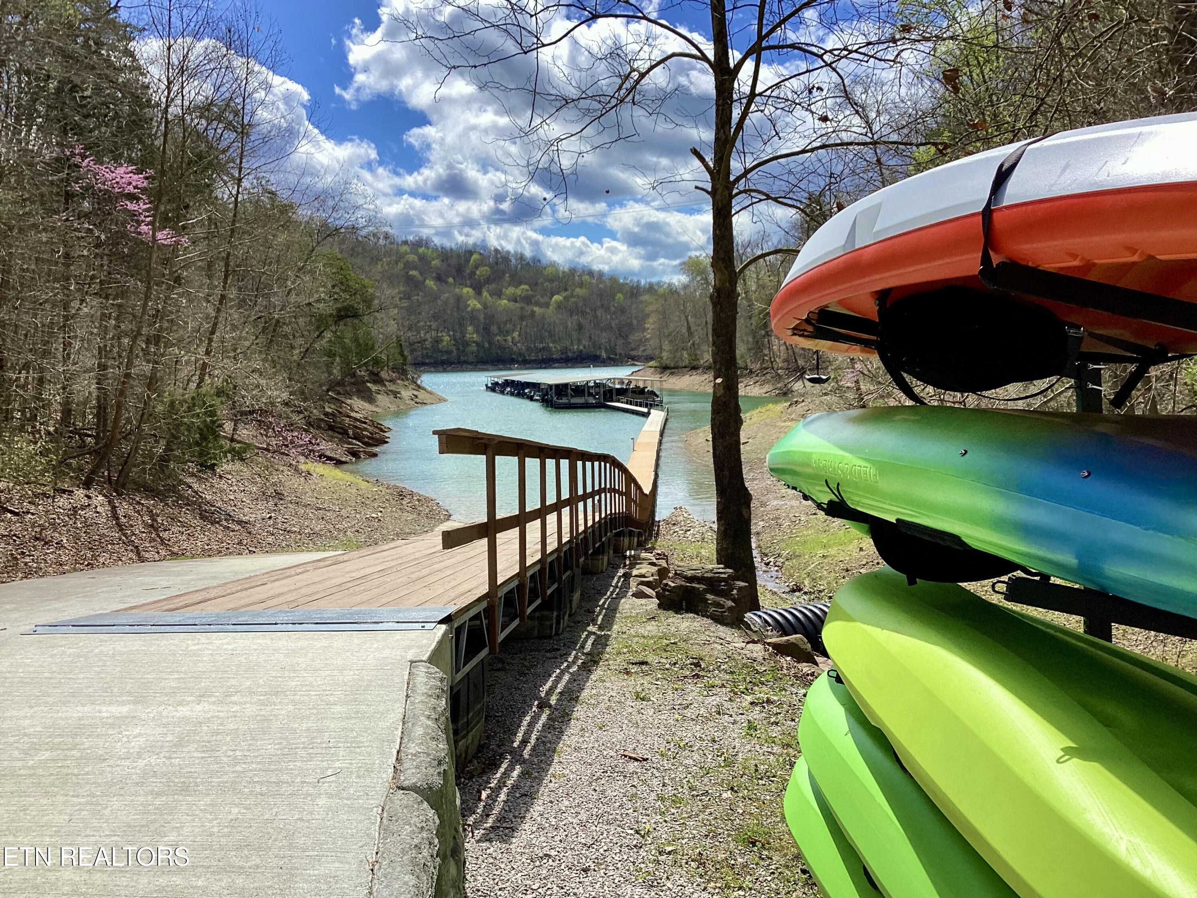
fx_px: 1072
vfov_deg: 45.4
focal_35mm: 31
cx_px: 598
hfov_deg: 58.4
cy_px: 449
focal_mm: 3.3
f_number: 2.4
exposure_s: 1/2037
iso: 25
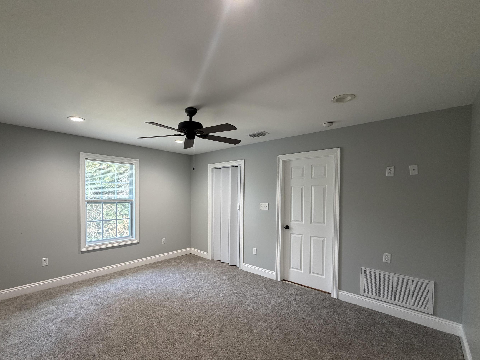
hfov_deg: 93.9
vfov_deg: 77.8
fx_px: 222
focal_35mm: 16
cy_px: 200
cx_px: 207
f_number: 2.2
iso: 160
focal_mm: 2.22
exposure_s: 1/60
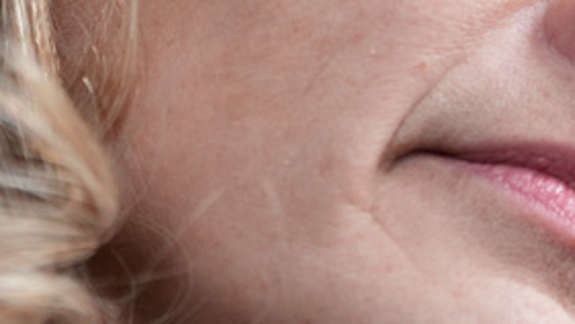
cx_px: 227
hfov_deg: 2.8
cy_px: -91
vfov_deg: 1.6
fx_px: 11632
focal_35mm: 763
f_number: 2.8
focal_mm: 200
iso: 1250
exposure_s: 1/250
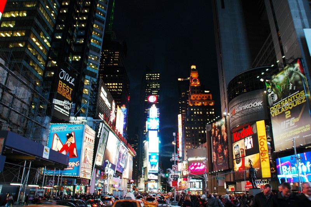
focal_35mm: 27
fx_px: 233
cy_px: 104
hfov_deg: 67.4
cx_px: 156
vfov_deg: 47.9
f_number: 6.3
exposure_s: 1/15
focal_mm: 18
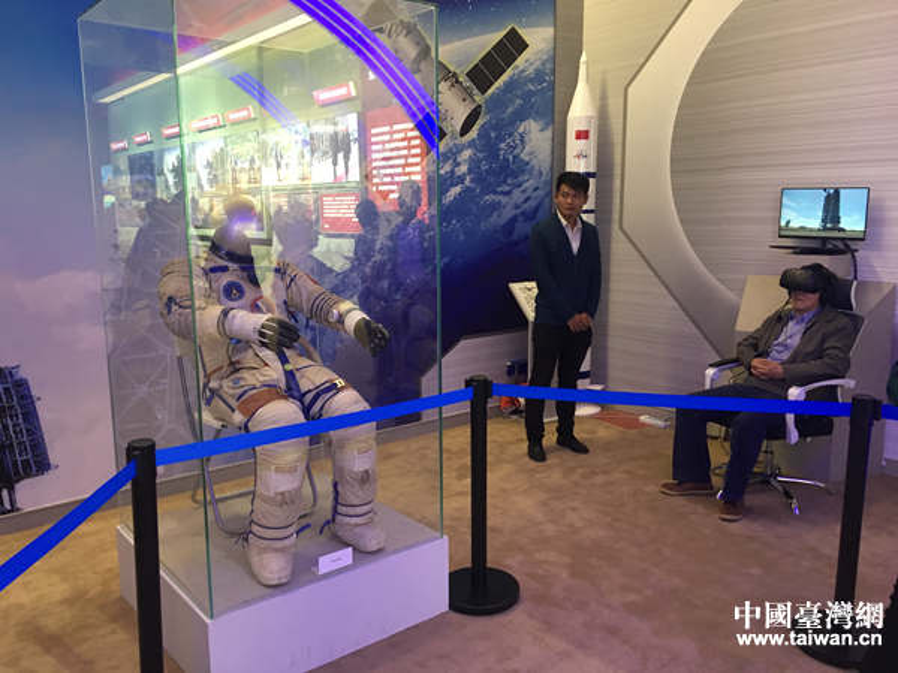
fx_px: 752
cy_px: 336
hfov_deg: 61.7
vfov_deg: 48.2
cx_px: 449
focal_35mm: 29
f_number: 2.2
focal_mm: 4.15
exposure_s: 1/33
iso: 200
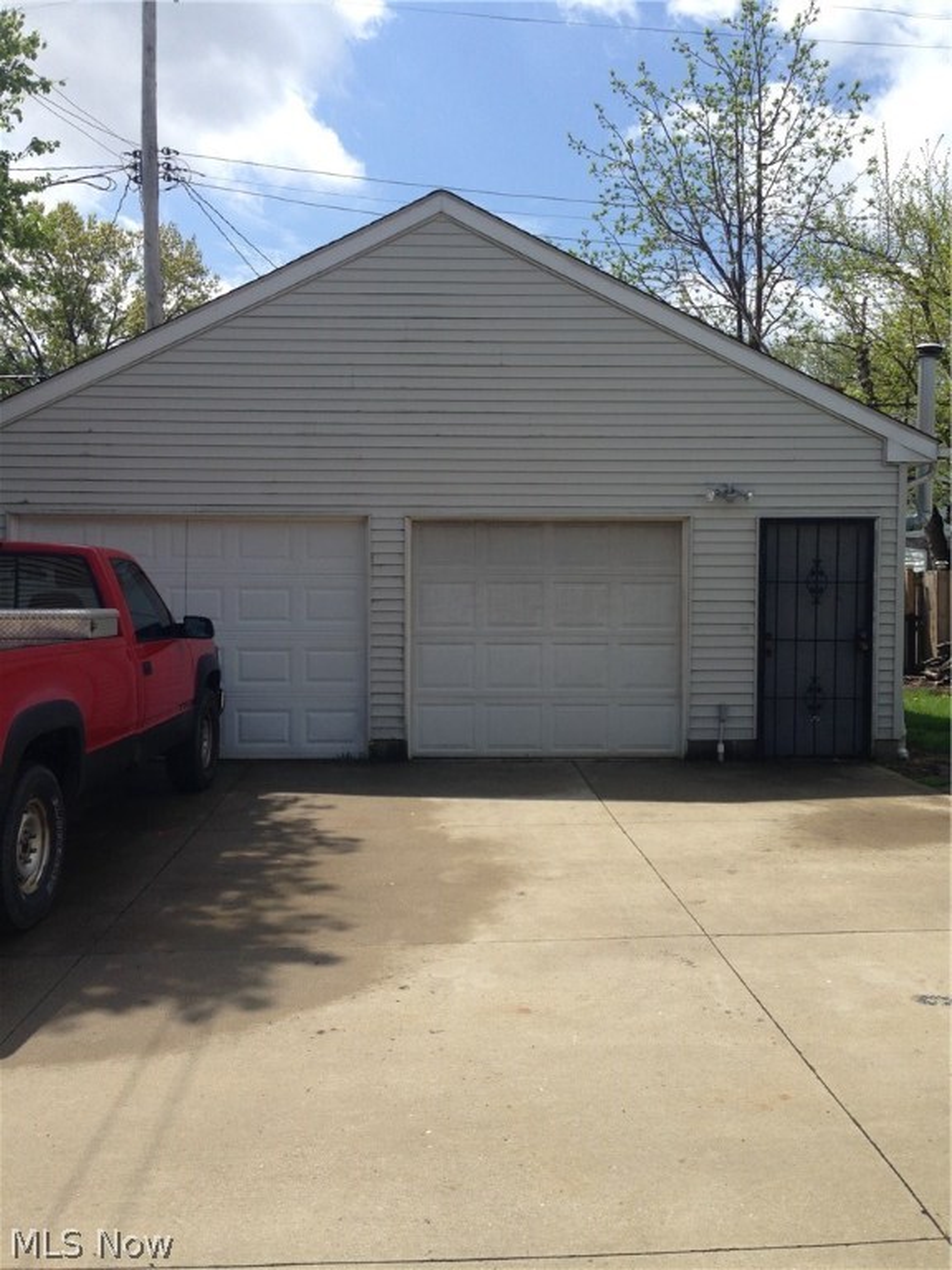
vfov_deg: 55.4
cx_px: 476
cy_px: 635
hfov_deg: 42.9
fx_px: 1210
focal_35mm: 33
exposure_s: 1/1695
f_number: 2.4
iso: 50
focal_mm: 4.12
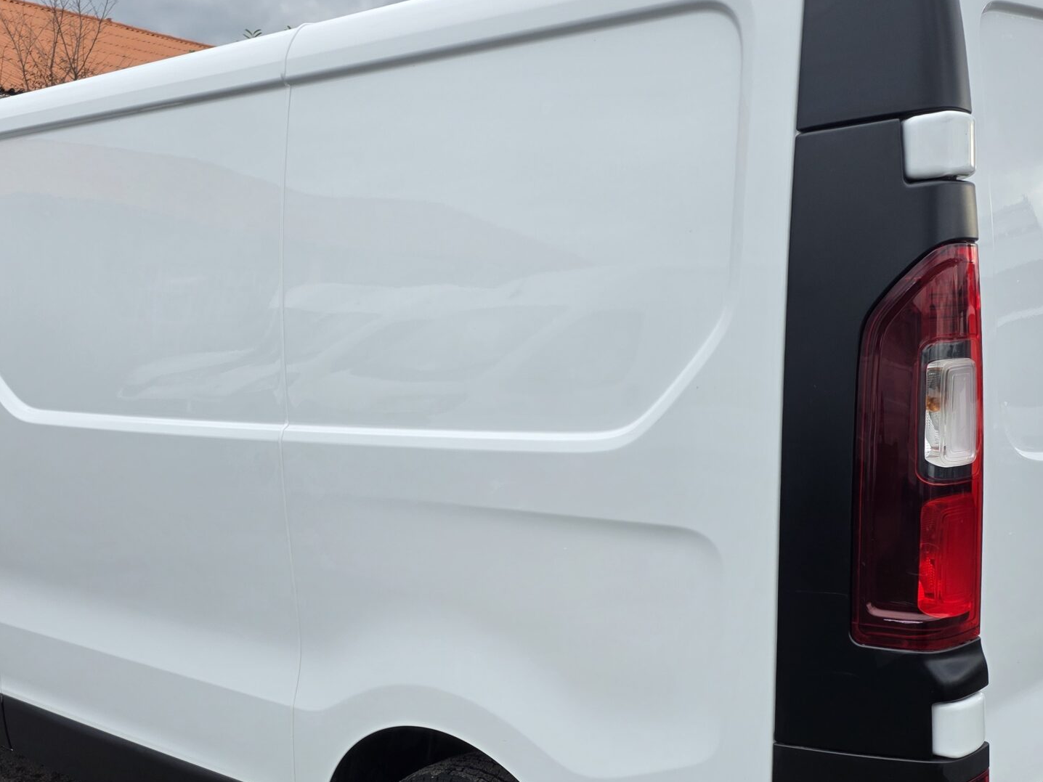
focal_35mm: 41
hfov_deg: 45.8
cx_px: 545
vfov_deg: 34.6
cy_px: 565
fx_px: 1235
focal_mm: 6.25
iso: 32
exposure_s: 1/180
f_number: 1.7
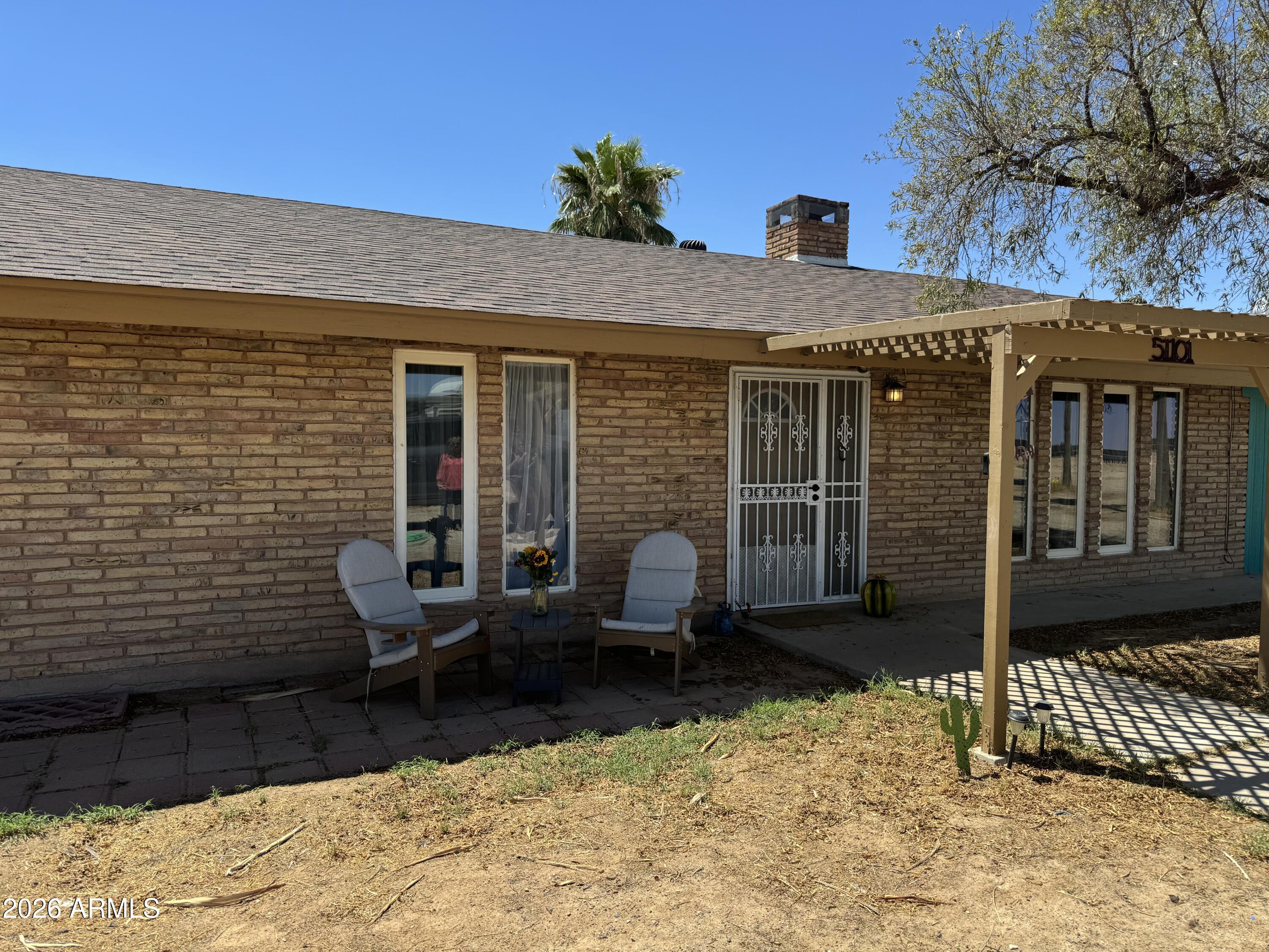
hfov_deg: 71.6
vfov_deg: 56.8
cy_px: 476
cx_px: 634
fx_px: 880
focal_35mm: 24
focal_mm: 6.76
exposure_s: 1/2770
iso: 80
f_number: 1.78
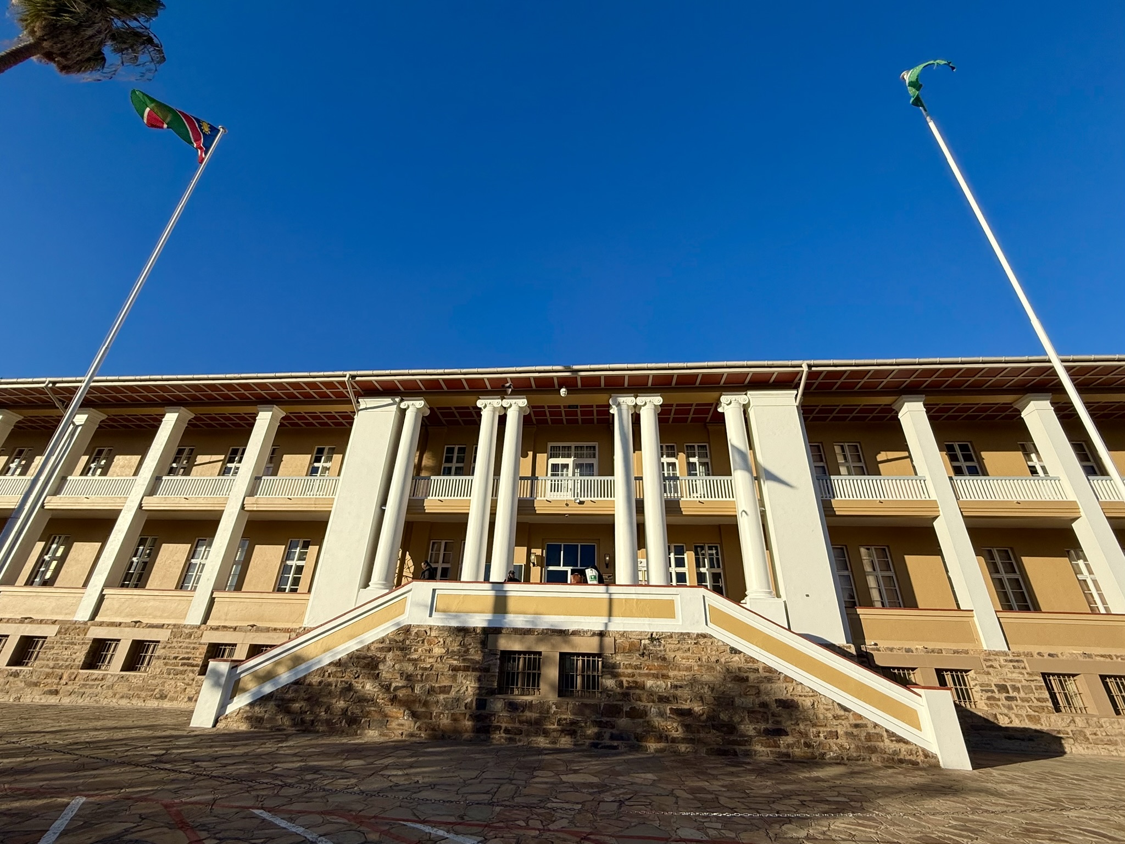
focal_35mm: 14
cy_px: 422
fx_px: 455
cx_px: 562
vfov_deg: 85.7
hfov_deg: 102.1
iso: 50
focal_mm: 2.22
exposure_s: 1/2320
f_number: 2.2
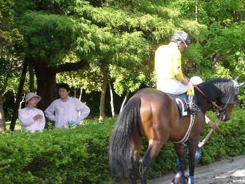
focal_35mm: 91
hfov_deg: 21.3
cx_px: 187
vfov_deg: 16.2
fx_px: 644
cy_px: 115
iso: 75
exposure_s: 1/60
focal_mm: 9.8
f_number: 2.8
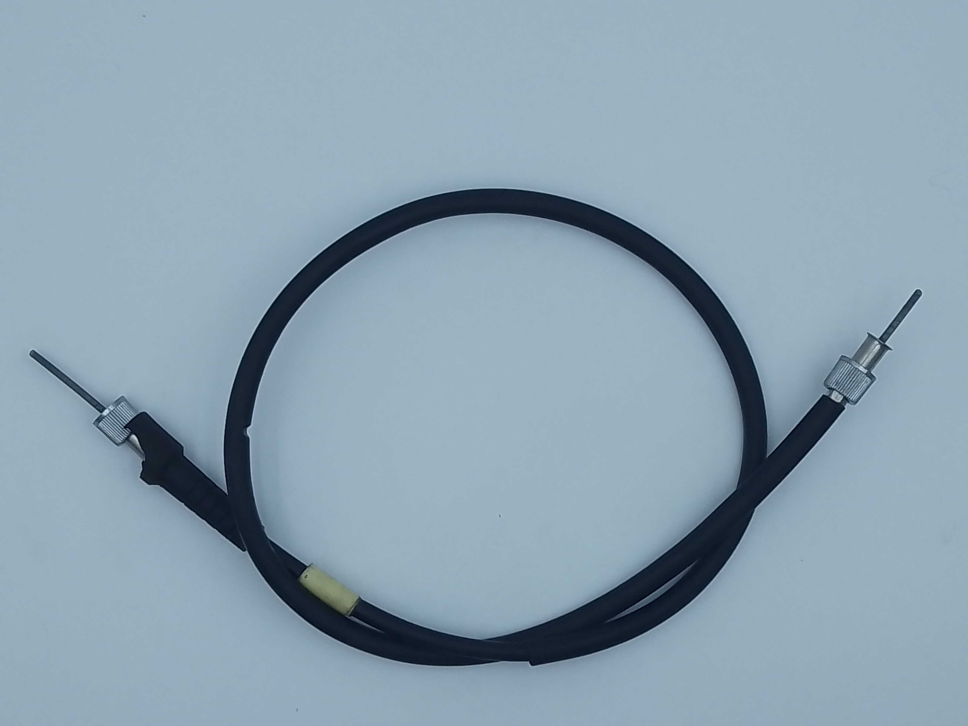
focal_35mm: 64
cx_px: 484
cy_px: 363
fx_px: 1790
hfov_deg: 30.3
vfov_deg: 22.9
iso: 50
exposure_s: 1/532
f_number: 1.8
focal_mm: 3.69
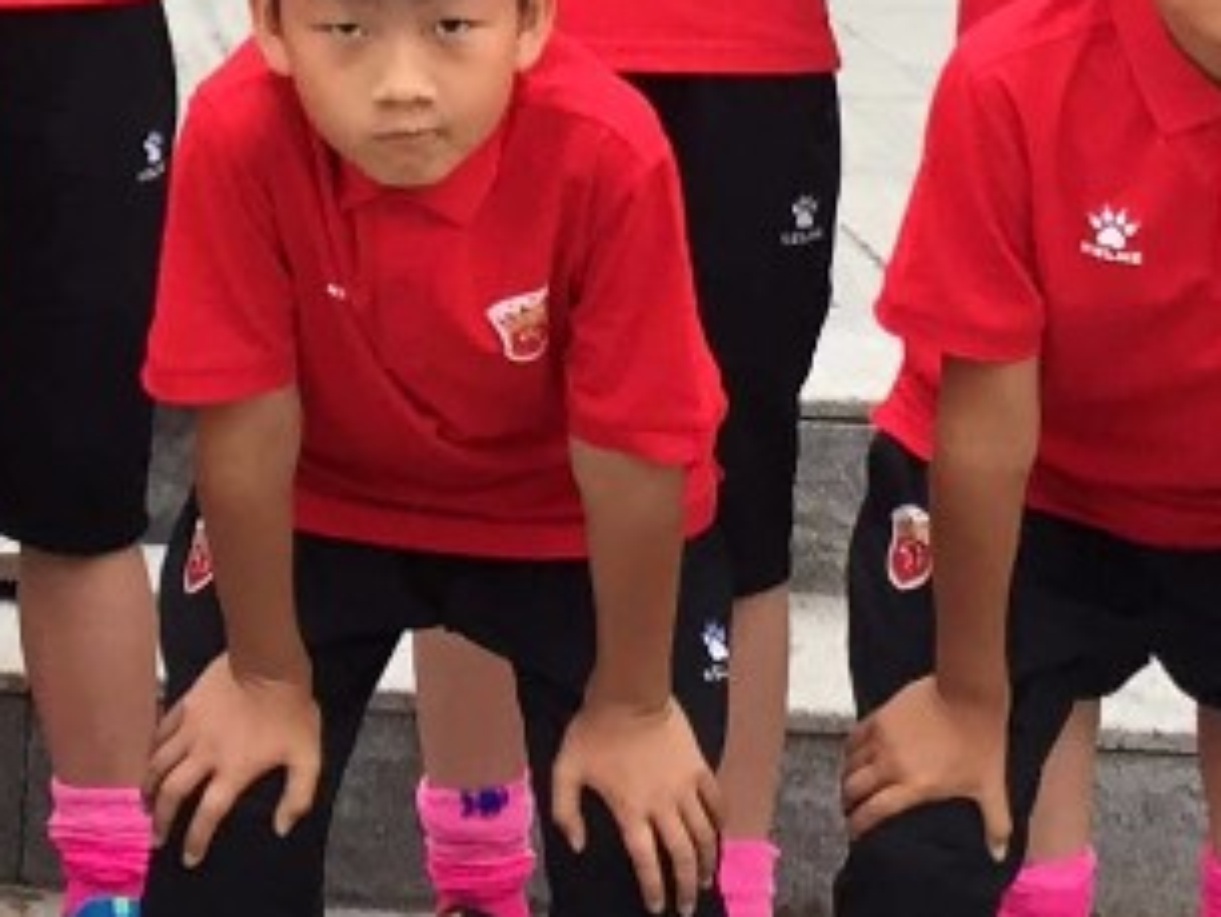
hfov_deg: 12.7
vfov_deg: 9.3
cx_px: -236
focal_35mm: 152
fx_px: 5364
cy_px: -689
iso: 32
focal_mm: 4.15
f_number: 2.2
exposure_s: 1/33
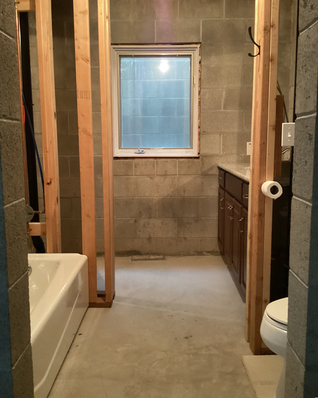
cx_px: 159
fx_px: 388
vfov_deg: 54.2
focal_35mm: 33
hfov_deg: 44.5
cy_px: 189
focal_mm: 3.3
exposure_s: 1/30
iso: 400
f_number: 2.4
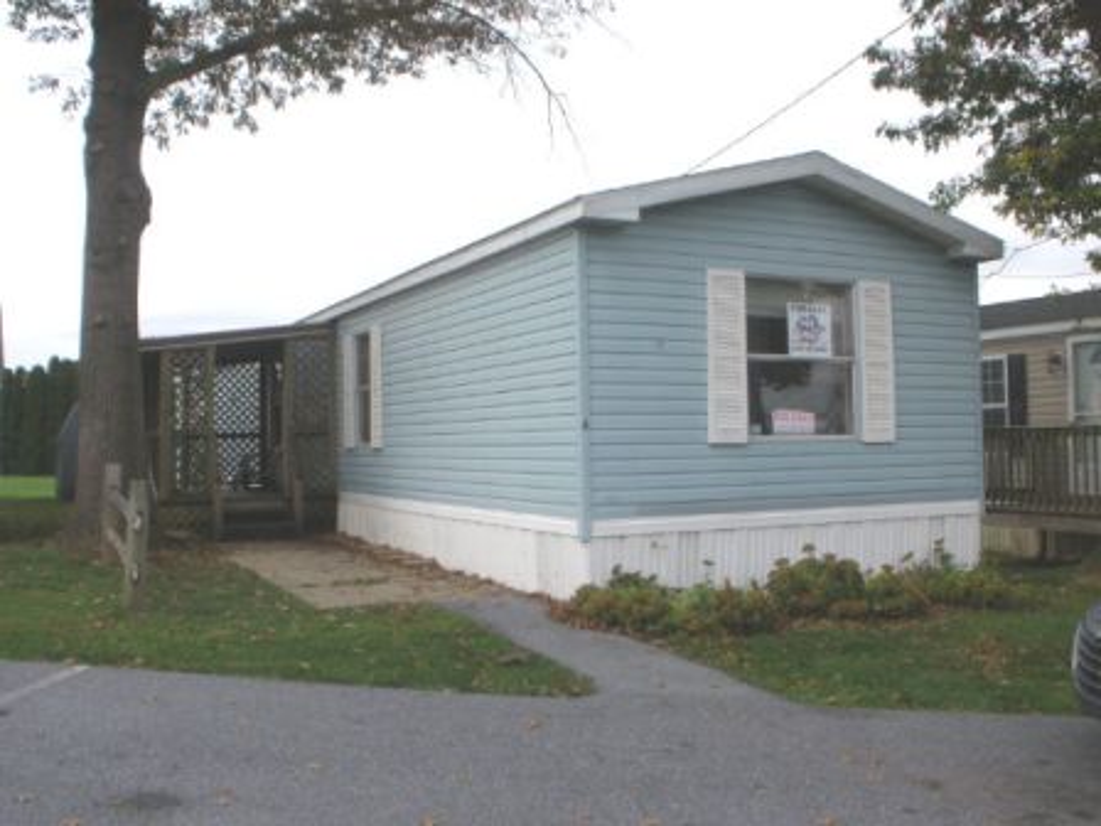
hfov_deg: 51.4
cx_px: 550
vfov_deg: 39.7
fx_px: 1145
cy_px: 413
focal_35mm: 36
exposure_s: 1/250
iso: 80
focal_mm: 6.3
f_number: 5.6
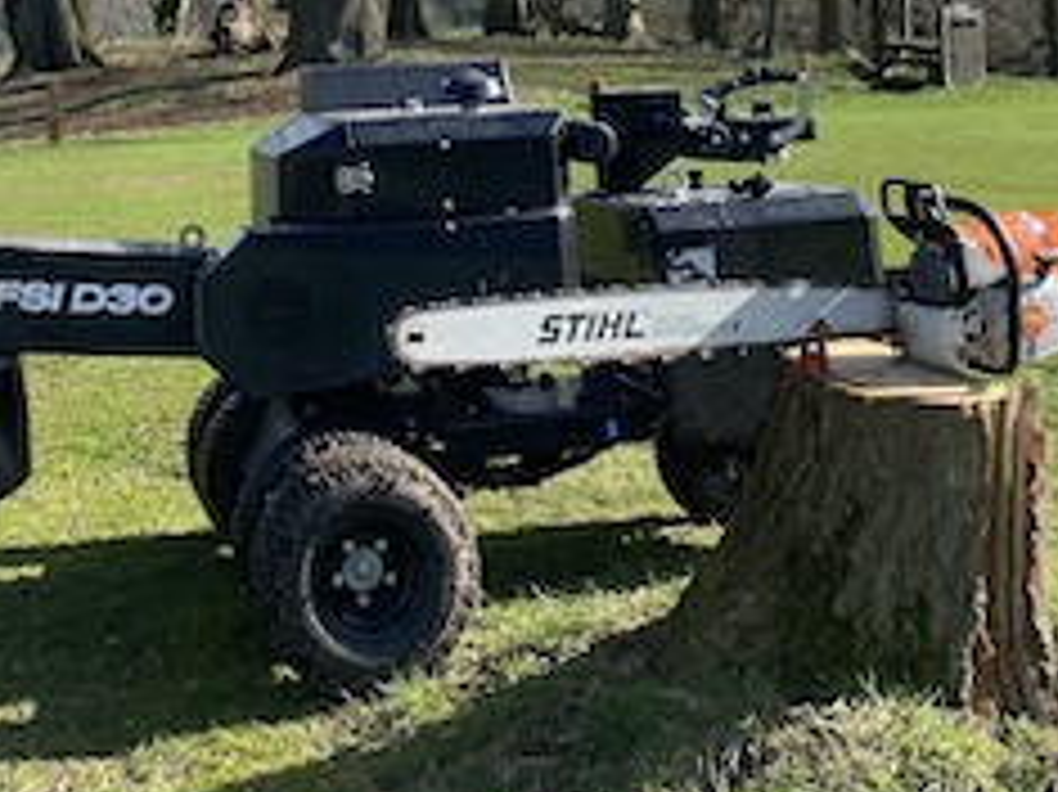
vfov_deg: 34.6
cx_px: 311
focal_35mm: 41
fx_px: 1252
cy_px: 225
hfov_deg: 44.8
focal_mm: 4.25
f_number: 1.8
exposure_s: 1/1093
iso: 32
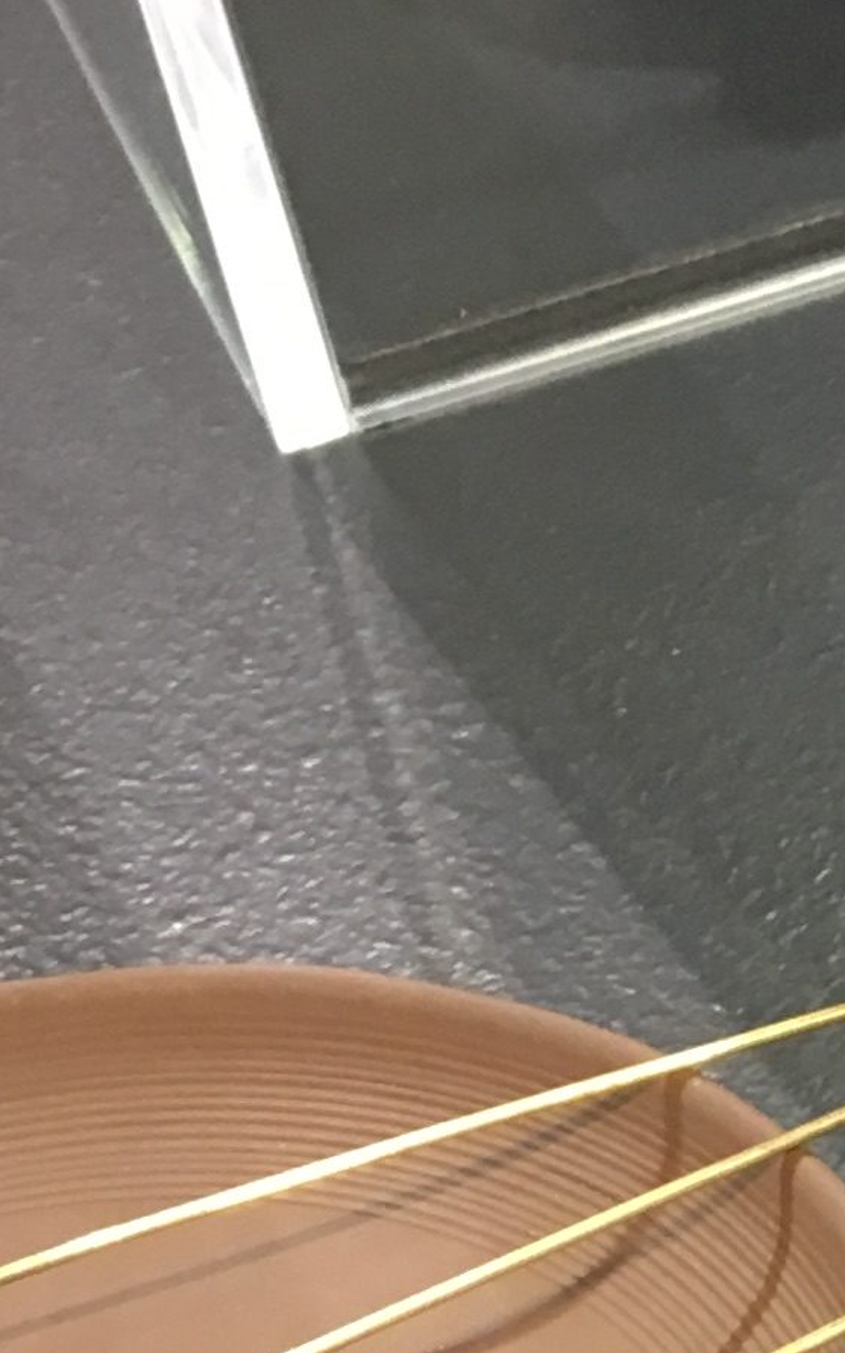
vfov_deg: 14.2
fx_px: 5125
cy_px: 1957
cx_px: 1393
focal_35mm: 139
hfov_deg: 9.1
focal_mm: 4.15
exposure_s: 1/33
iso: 100
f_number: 2.2
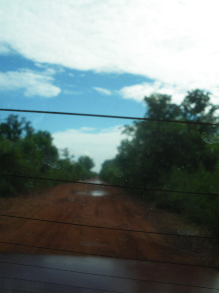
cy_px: 146
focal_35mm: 36
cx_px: 110
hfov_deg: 39.7
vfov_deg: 51.4
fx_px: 304
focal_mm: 6.3
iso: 64
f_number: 5.4
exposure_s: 1/320
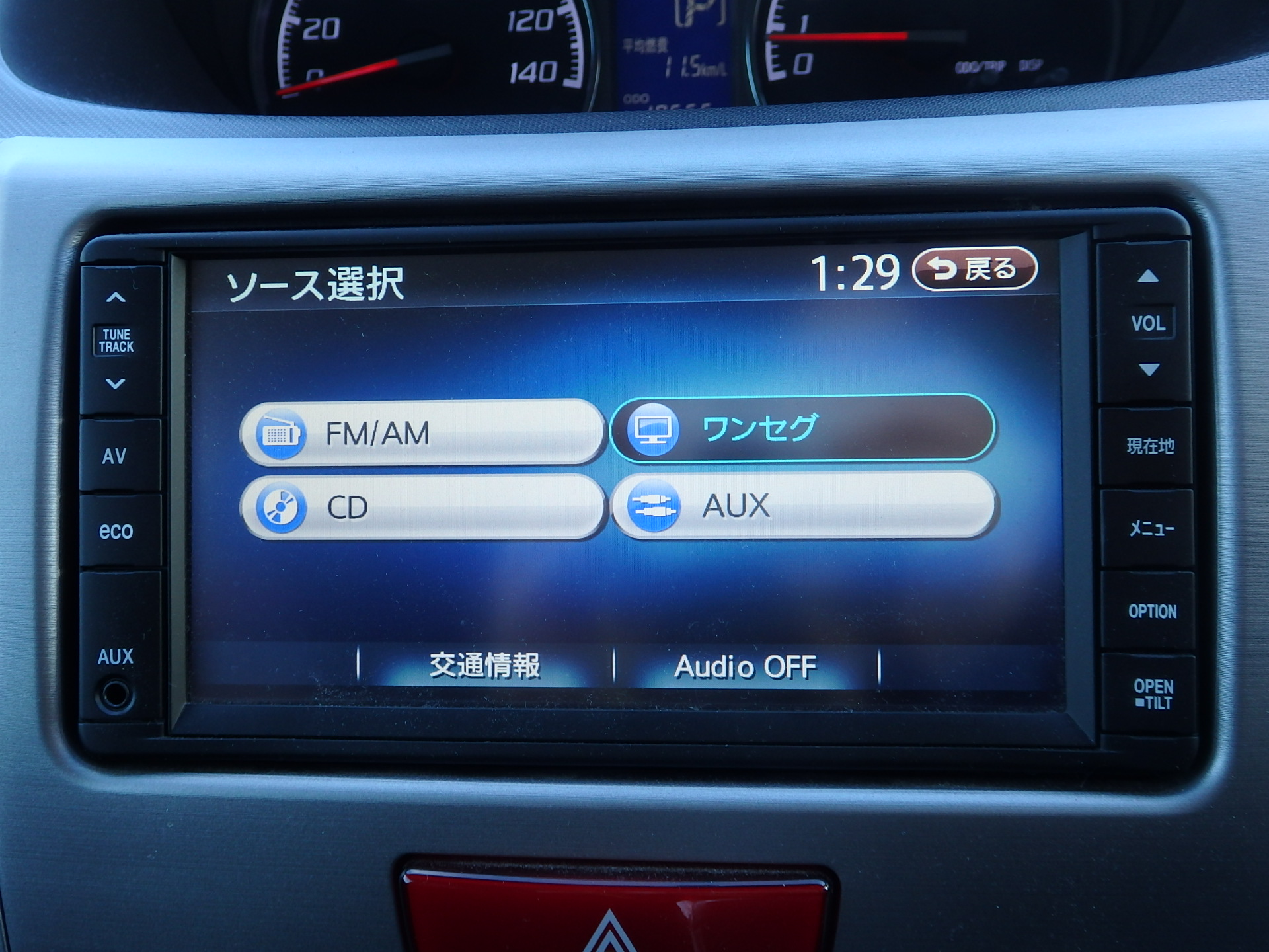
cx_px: 634
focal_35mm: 33
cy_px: 476
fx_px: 1210
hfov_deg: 55.4
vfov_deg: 42.9
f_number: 3.4
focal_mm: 6
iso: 125
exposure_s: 1/80
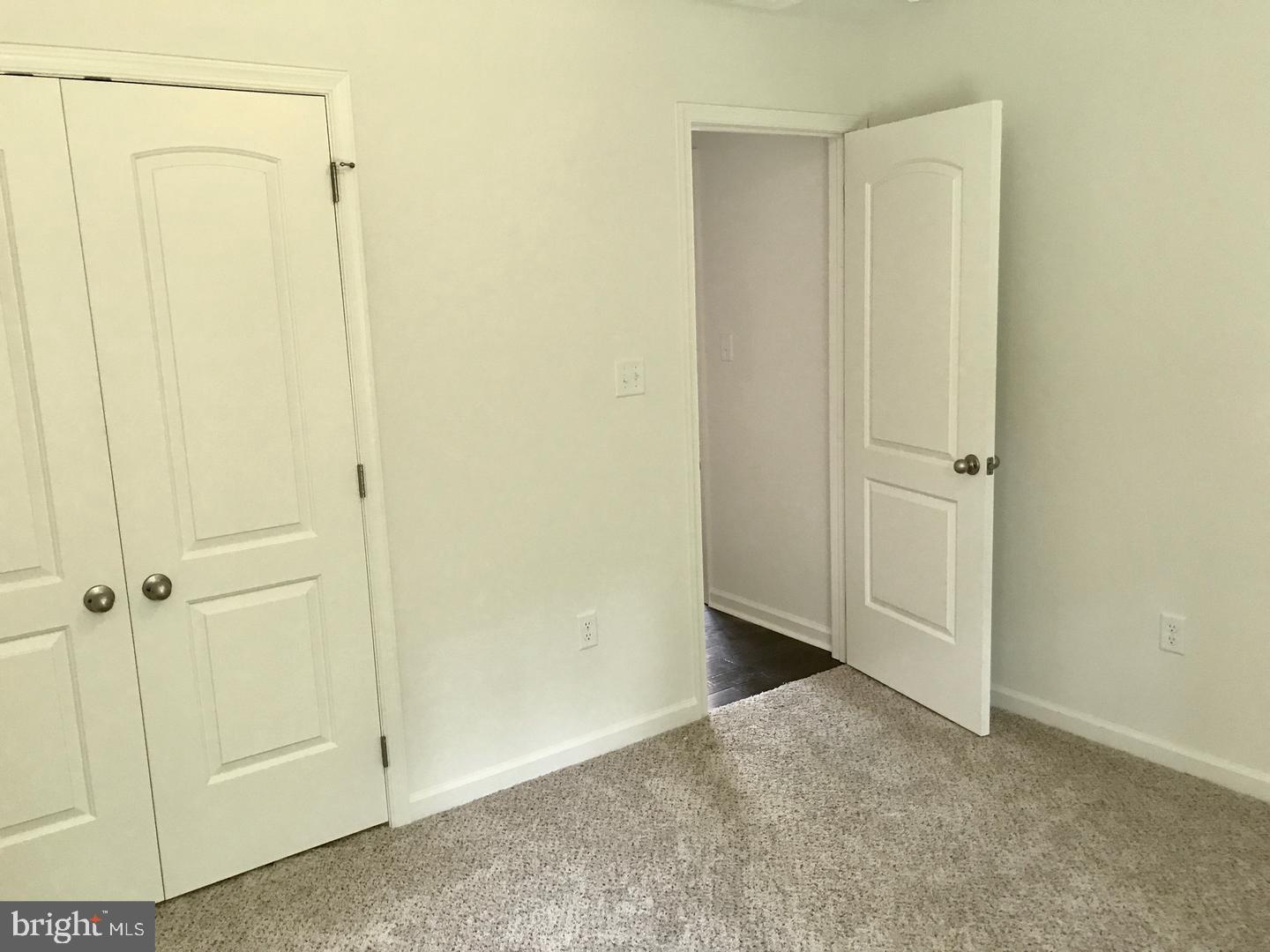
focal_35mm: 28
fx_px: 1027
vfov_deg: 49.7
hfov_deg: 63.4
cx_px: 635
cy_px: 476
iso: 50
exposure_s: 1/15
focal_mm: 3.99
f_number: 1.8
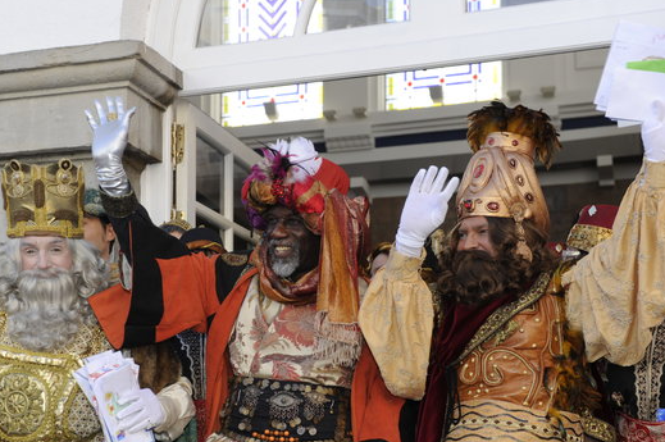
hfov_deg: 31.9
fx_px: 1163
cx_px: 277
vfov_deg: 21.4
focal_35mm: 63
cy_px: 303
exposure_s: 1/250
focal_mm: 45
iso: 200
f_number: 4.5
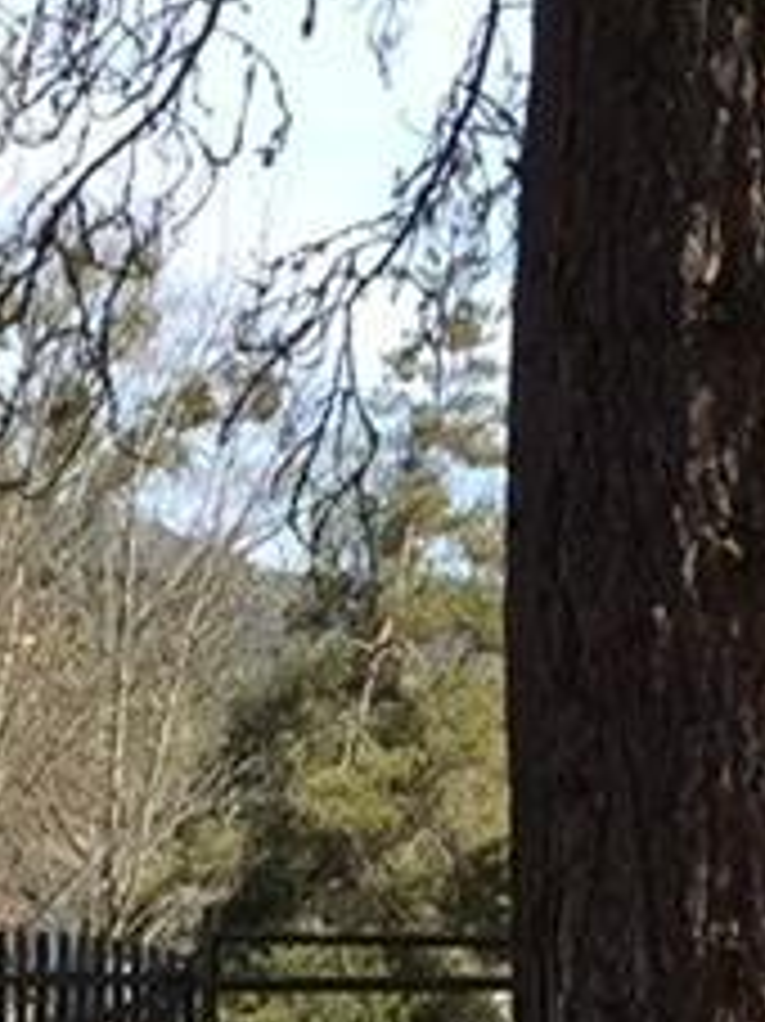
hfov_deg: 7.6
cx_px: -279
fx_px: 5663
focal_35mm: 192
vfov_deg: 9.6
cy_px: 2064
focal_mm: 4.15
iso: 32
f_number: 2.2
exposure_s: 1/719
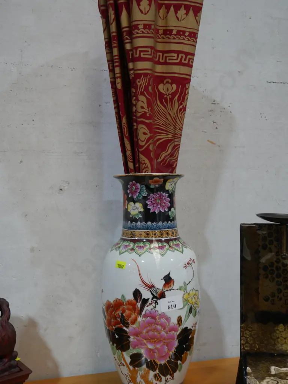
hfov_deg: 39.7
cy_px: 192
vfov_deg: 51.3
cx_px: 144
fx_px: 399
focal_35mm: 36
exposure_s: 1/60
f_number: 4
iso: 320
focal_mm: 18
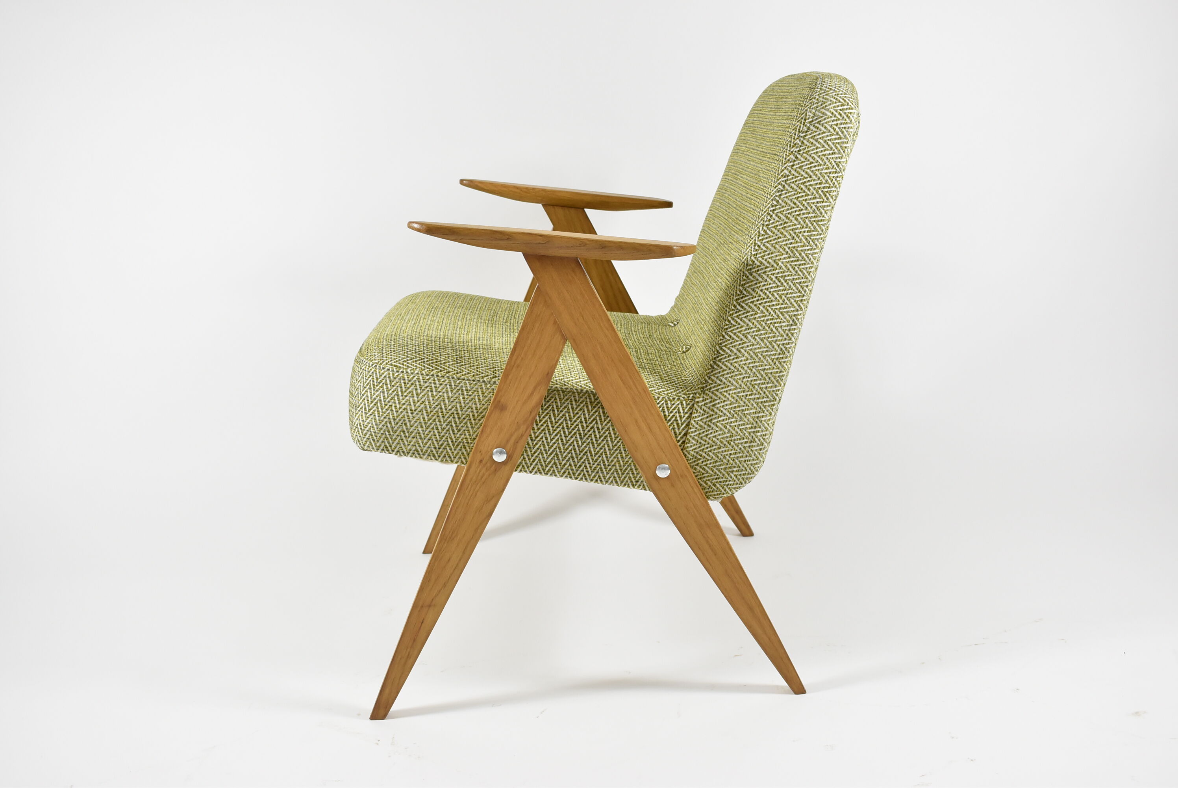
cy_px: 394
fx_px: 1326
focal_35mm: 40
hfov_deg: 47.9
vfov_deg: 33.1
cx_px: 589
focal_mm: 27
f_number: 5.6
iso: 800
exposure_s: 1/125
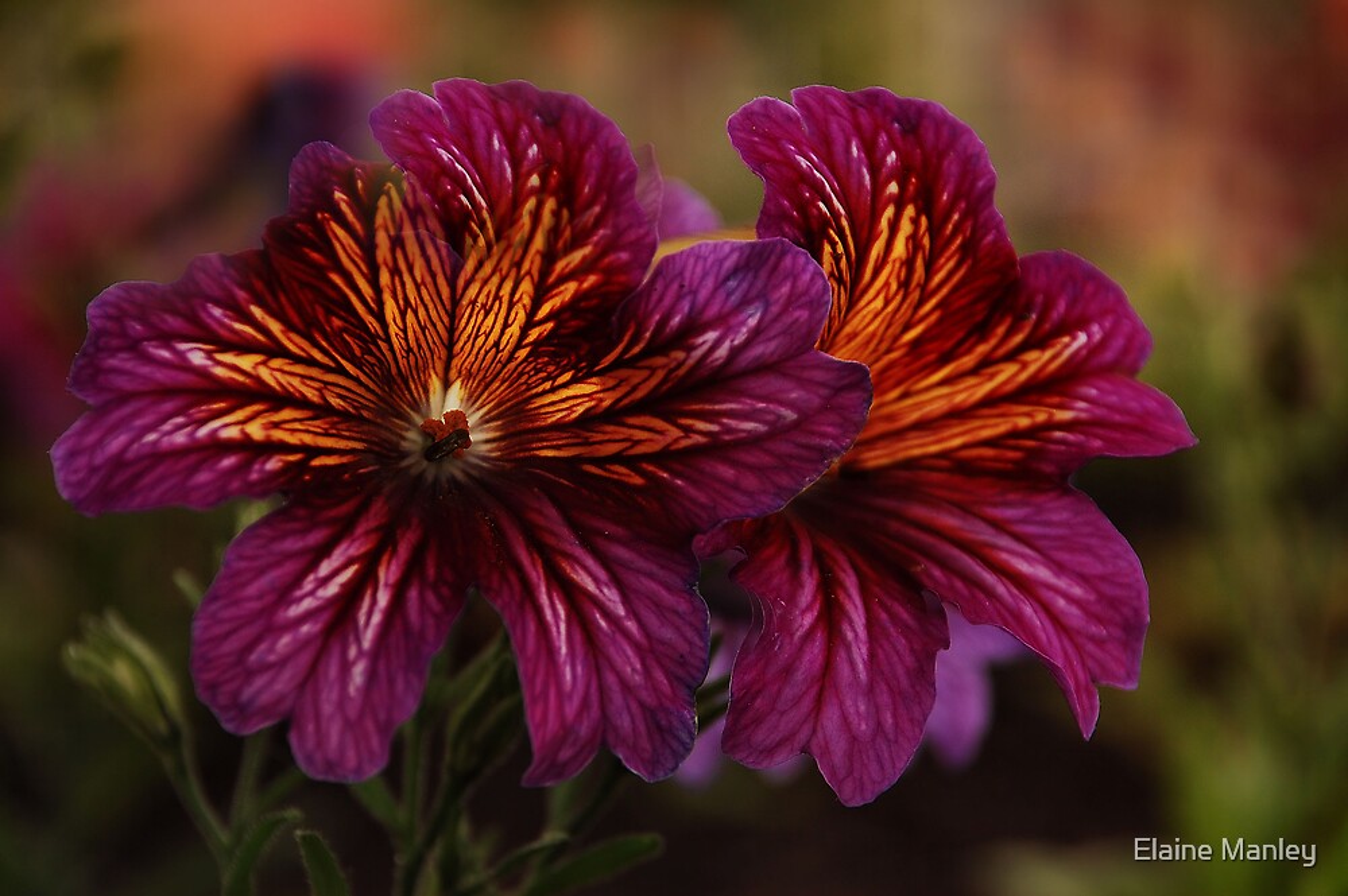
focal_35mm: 142
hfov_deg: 14.4
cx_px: 674
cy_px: 448
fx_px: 5331
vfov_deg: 9.6
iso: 200
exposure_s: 1/250
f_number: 5.6
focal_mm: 95
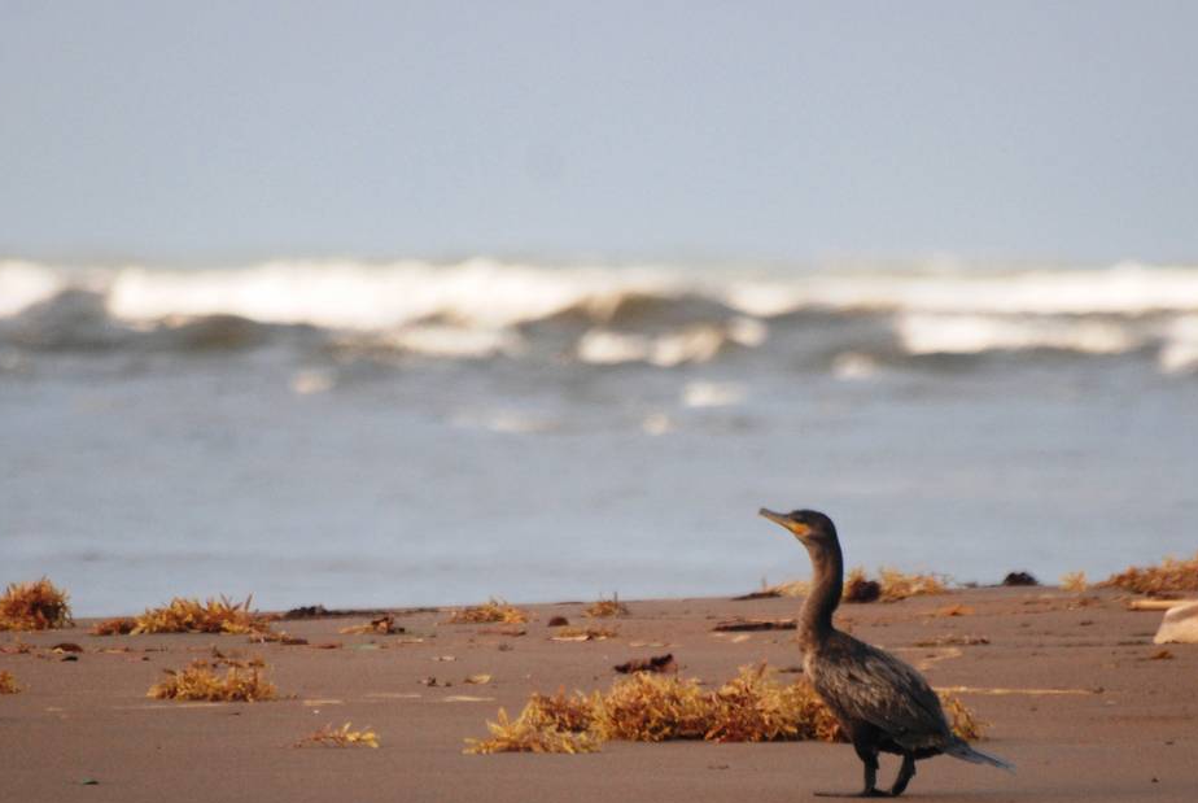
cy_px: 632
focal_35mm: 779
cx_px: 664
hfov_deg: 2.6
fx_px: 25960
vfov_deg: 1.8
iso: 400
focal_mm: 300
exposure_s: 1/200
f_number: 5.6
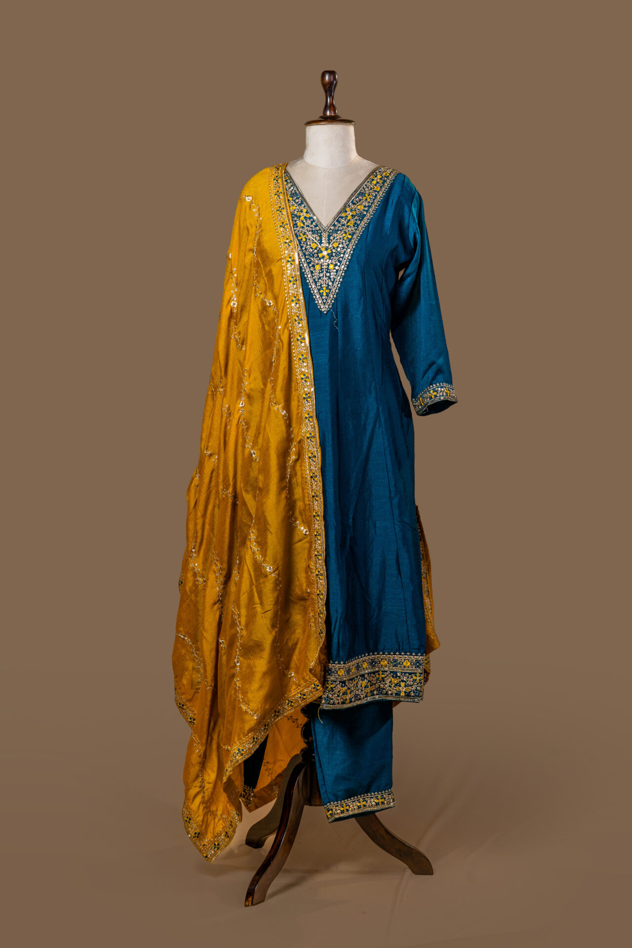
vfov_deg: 31.9
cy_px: 474
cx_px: 316
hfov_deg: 21.6
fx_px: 1659
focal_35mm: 63
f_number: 8
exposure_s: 1/125
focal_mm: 63
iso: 100
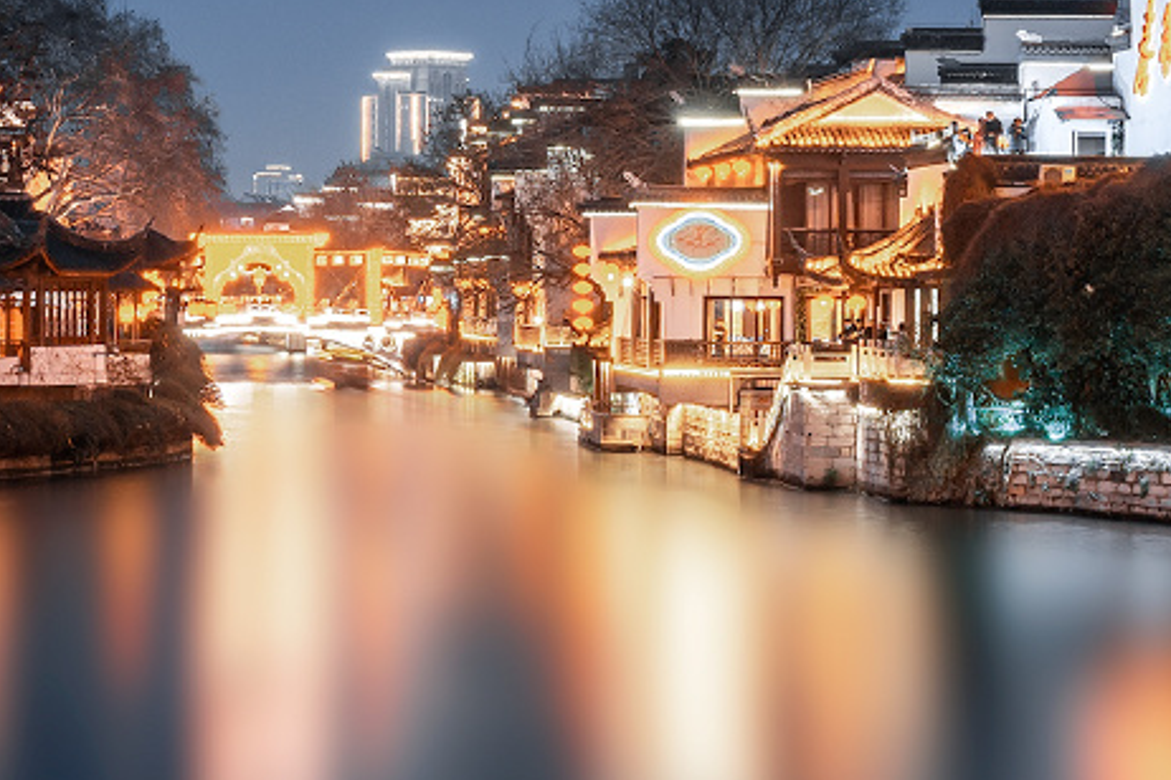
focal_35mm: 109
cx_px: 160
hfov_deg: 18.5
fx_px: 3545
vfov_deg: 12.5
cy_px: 248
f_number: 13
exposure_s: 5
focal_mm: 28
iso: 100
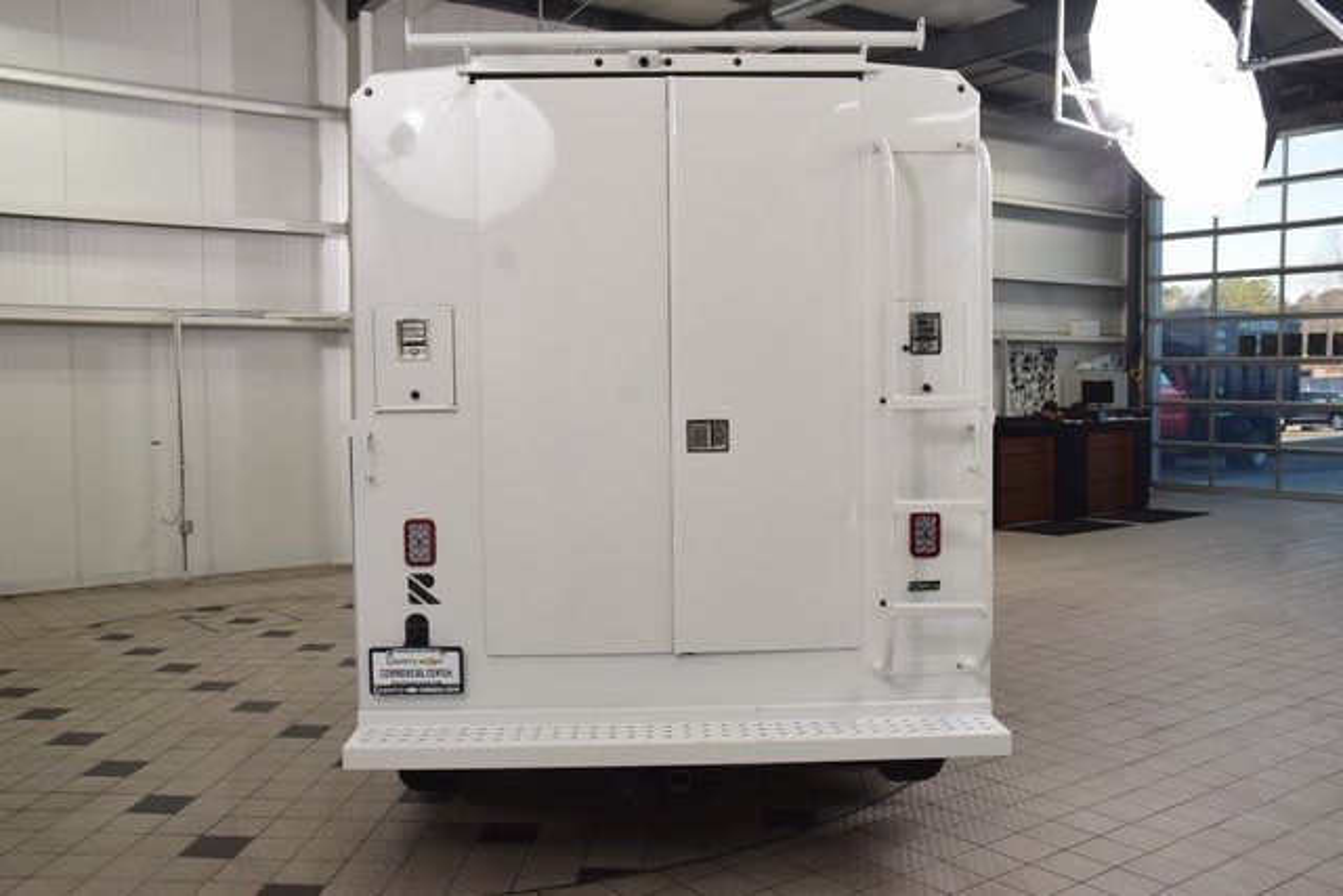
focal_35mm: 33
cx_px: 672
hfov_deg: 57.2
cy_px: 448
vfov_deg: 40.0
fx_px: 1231
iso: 800
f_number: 8
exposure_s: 1/80
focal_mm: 22
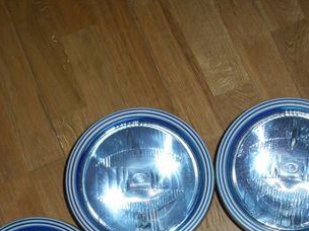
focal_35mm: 78
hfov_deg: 24.9
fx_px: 696
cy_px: 210
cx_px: 202
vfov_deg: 18.6
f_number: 3.4
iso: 200
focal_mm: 7.9
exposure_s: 1/30
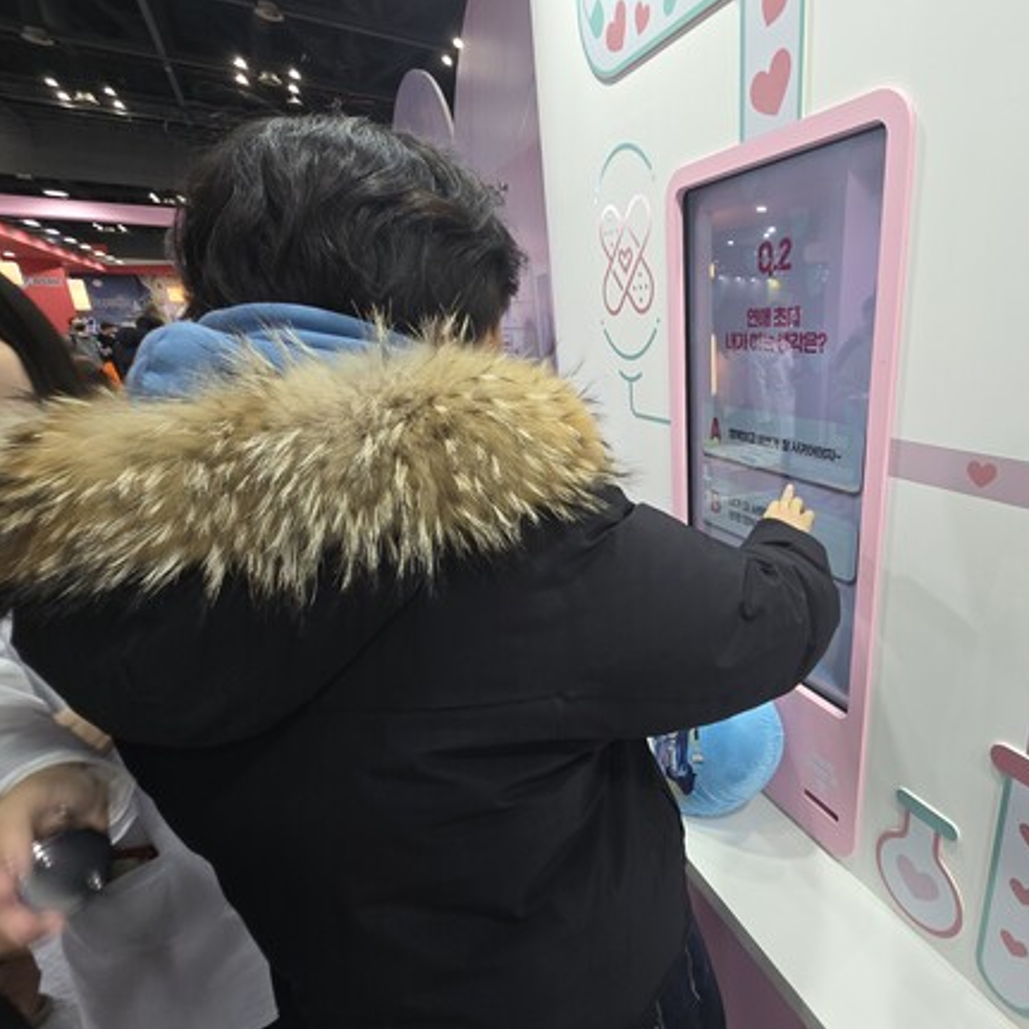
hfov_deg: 83.5
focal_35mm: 16
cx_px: 709
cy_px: 497
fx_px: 538
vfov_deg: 87.4
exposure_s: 1/60
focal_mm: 2.2
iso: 64
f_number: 2.2
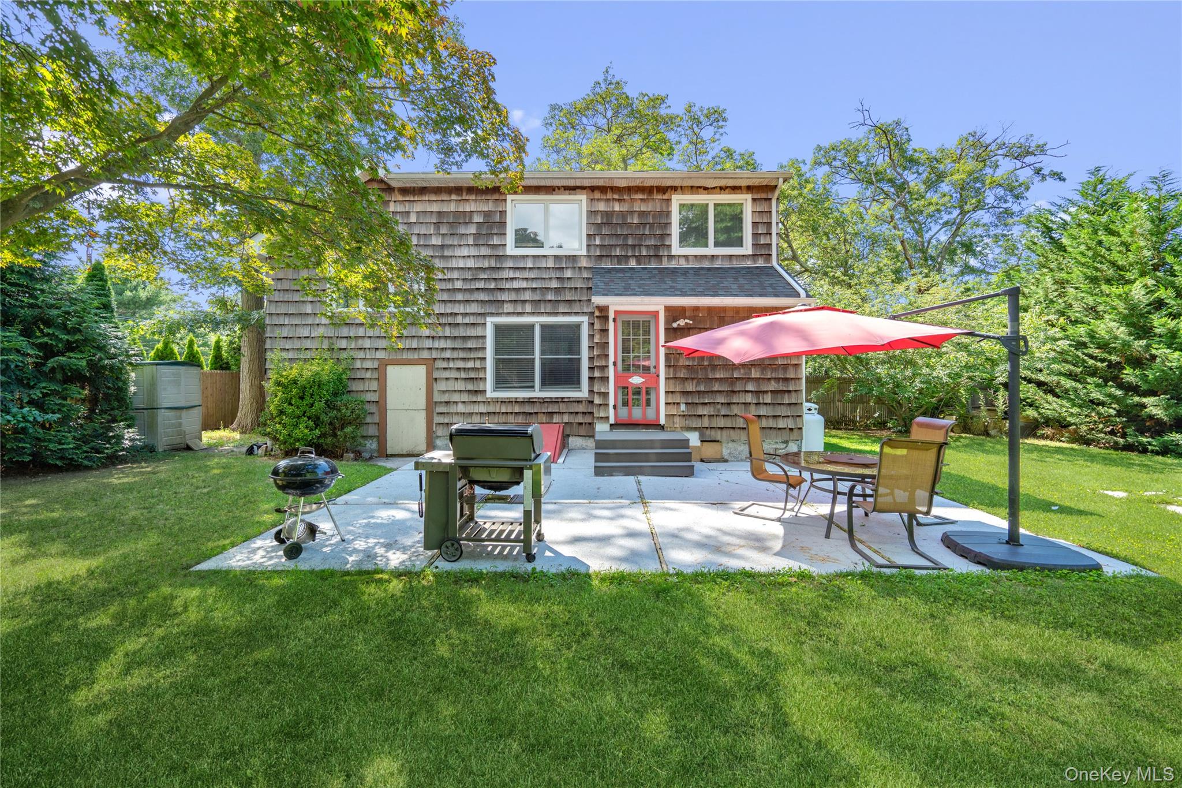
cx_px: 591
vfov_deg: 73.7
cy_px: 394
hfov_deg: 96.7
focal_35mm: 16
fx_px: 525
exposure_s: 1/200
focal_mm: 16
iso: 160
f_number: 5.6
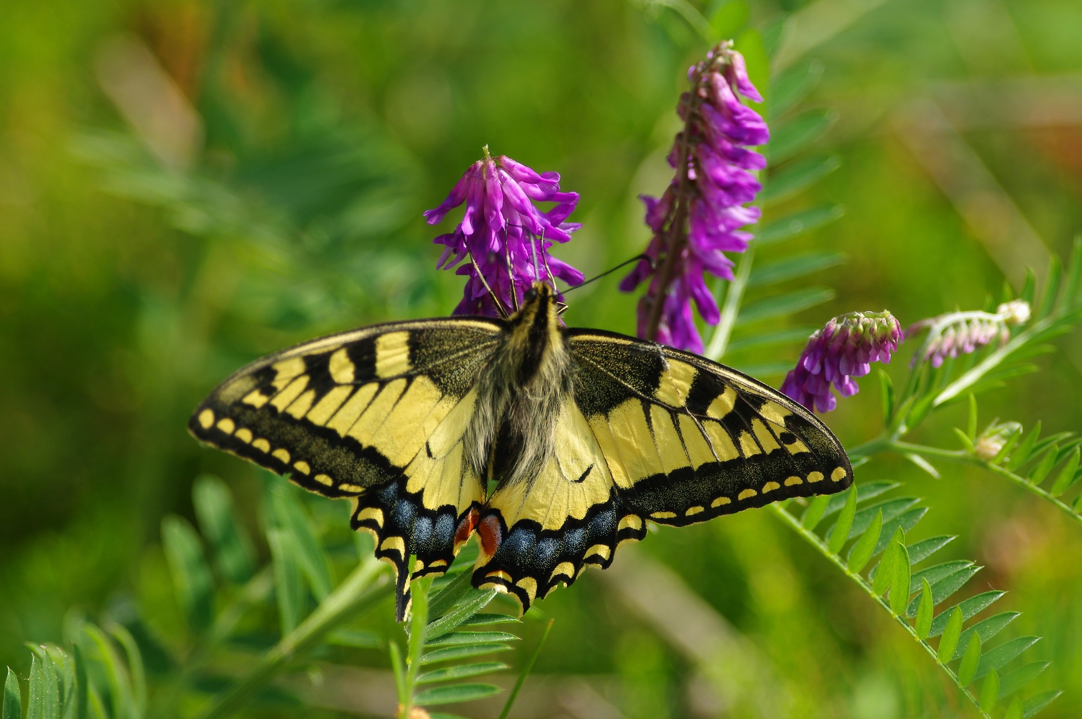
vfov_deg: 3.0
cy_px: 360
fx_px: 13508
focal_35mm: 450
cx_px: 541
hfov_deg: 4.6
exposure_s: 1/350
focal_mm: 300
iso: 100
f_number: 4
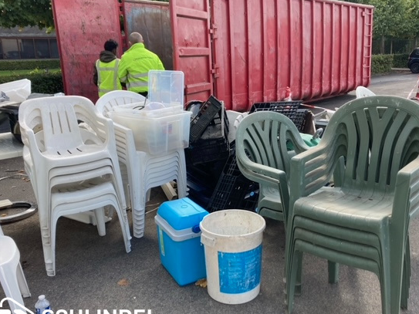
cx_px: 231
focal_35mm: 33
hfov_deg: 55.3
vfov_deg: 42.9
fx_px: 399
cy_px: 158
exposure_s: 1/414
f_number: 1.8
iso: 20
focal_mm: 3.99
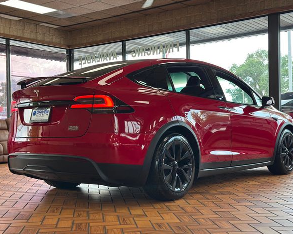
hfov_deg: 36.7
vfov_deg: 29.7
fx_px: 442
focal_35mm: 51
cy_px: 119
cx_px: 148
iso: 80
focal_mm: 6.86
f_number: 1.78
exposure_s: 1/193
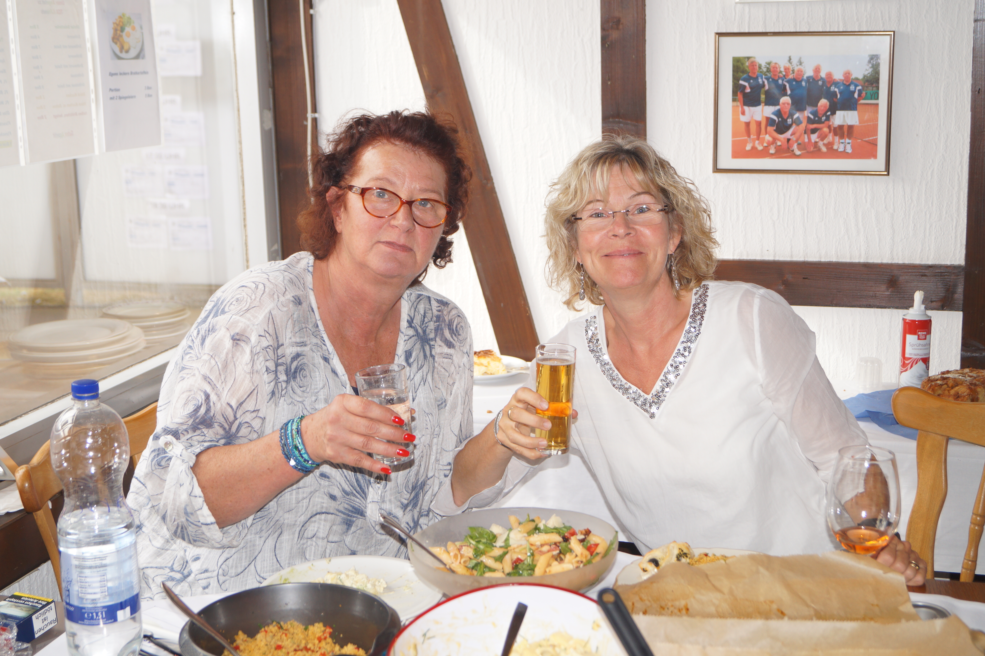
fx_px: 1436
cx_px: 492
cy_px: 328
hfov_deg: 37.9
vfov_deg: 25.7
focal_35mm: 52
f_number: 5
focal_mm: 35
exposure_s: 1/160
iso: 250
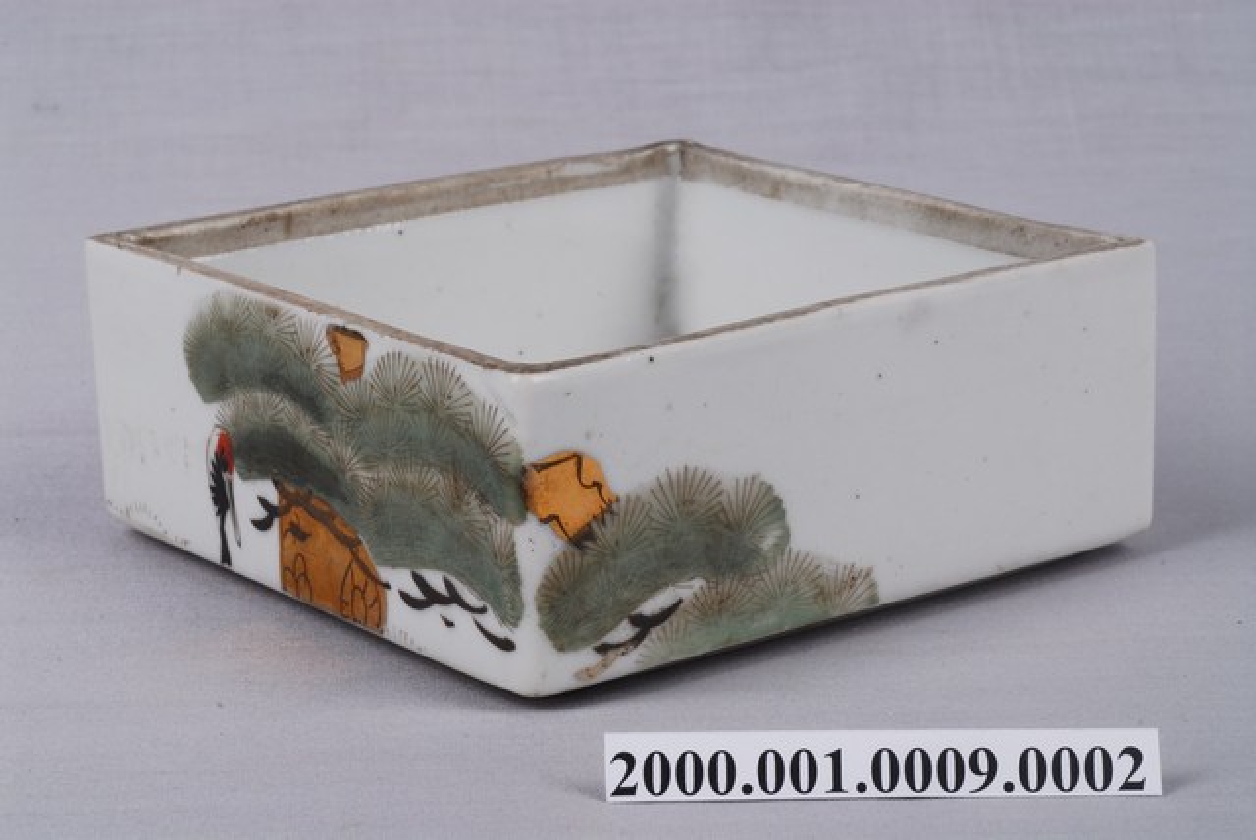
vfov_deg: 15.2
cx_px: 628
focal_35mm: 90
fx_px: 3143
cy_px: 420
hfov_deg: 22.6
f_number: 29
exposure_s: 1/60
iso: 100
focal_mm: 60
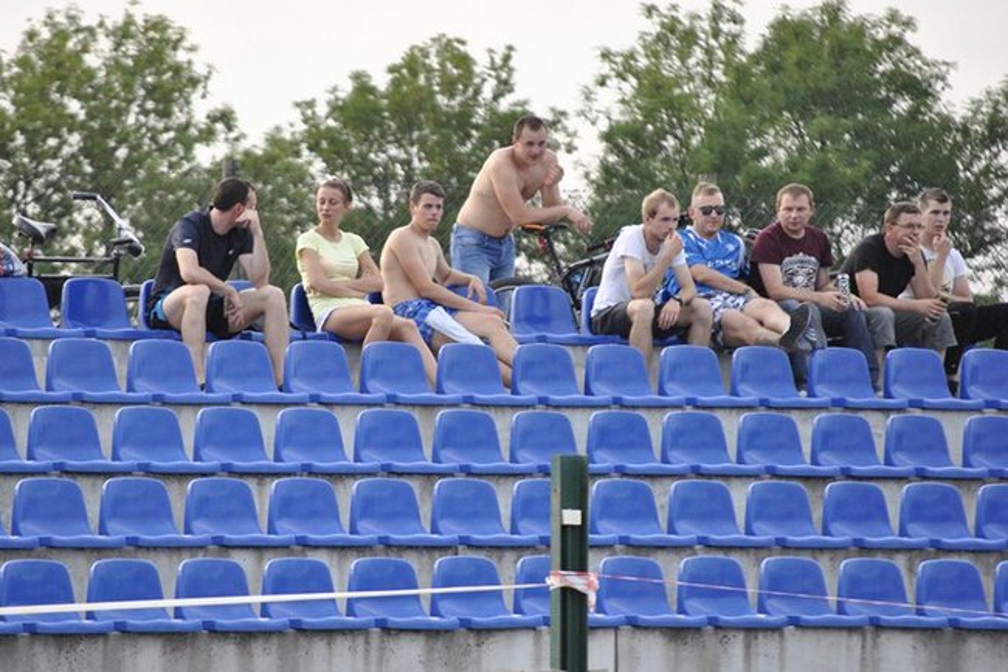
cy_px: 336
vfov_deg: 4.6
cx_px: 504
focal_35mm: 300
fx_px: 8397
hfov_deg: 6.9
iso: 800
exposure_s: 1/500
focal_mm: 200
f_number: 5.6
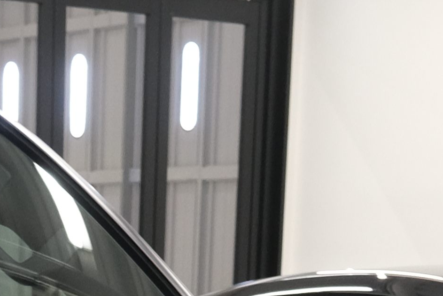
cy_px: 932
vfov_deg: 7.0
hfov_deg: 11.8
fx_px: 2117
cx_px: -14
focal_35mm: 172
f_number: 4
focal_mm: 17.1
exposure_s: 1/75
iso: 1000
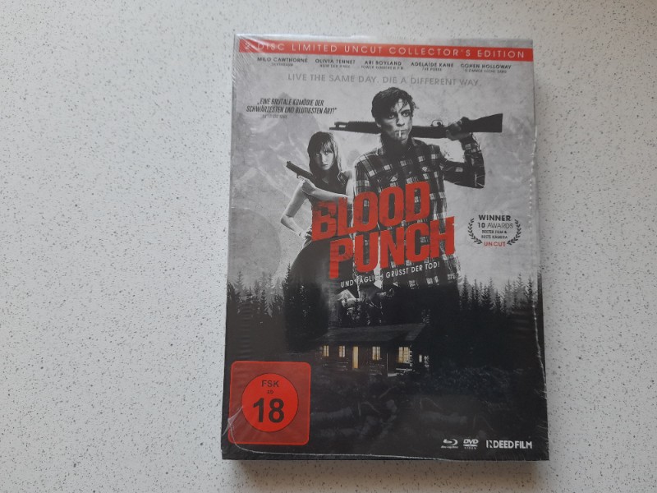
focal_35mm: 25
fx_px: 474
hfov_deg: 69.4
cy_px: 246
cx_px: 328
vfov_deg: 54.9
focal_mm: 4.6
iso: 160
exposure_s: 1/50
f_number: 2
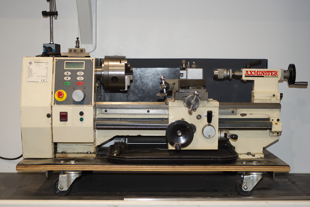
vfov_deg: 26.0
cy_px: 104
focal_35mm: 52
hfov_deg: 38.2
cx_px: 155
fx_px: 448
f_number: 2.8
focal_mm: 52
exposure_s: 1/125
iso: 800
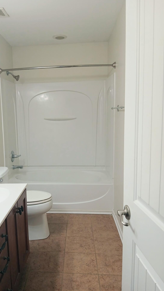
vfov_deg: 66.1
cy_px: 145
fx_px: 224
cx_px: 53
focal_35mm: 29
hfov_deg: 39.6
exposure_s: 1/60
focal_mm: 3.98
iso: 64
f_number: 1.8
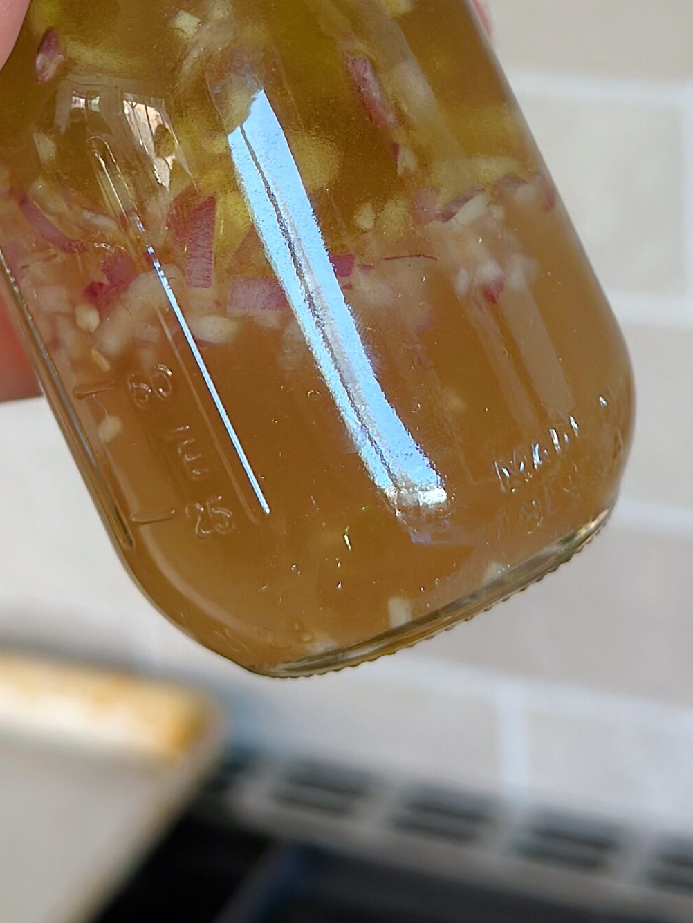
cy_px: 93
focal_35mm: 92
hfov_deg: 16.0
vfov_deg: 20.9
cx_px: 269
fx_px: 2456
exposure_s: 1/60
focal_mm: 6.86
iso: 125
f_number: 1.78
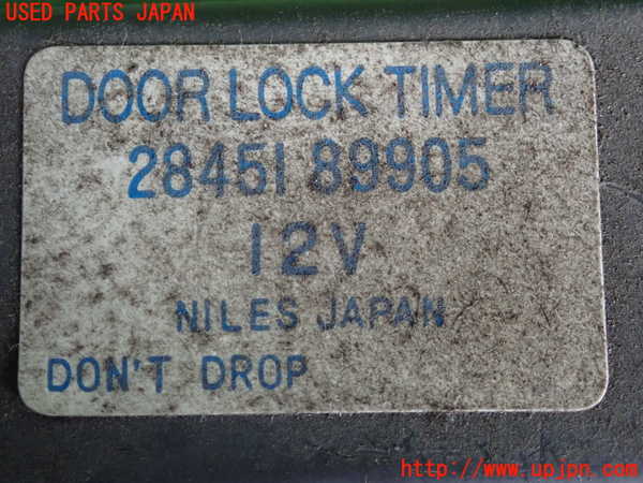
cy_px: 242
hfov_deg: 20.9
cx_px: 322
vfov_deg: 15.7
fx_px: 1746
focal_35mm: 94
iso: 800
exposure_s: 1/50
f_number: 4.7
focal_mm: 16.79
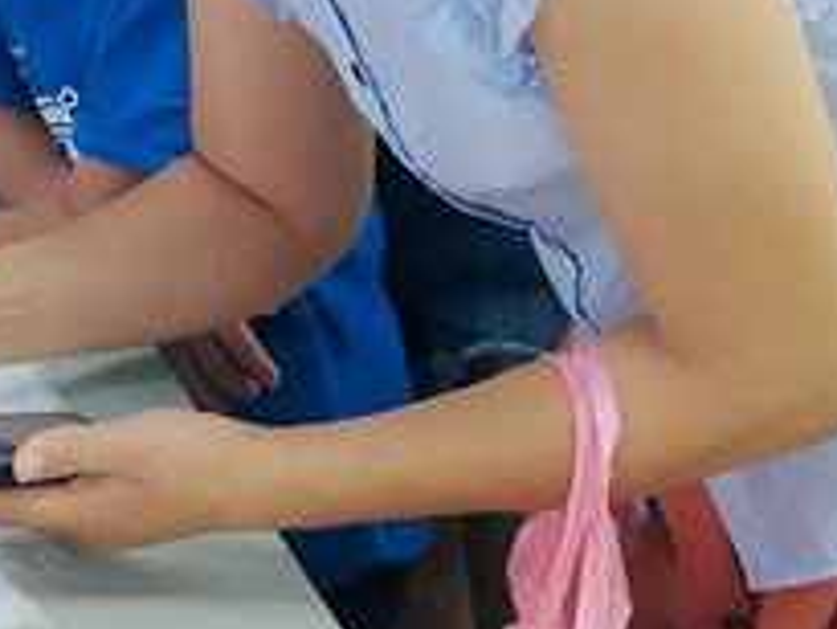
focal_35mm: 146
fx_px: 3532
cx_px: -167
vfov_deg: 9.8
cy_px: -408
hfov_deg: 13.2
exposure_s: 1/50
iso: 131
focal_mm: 3.95
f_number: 1.8
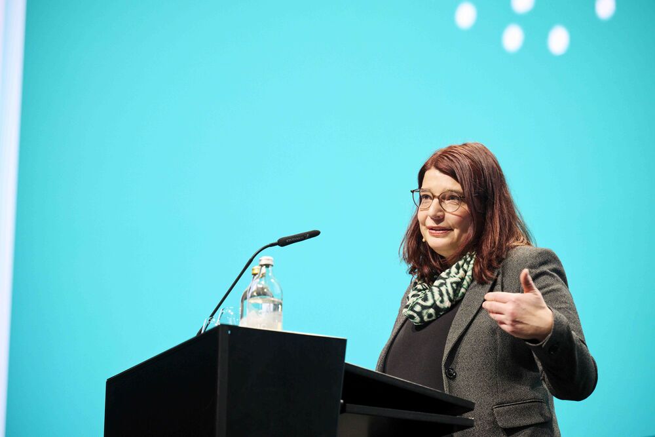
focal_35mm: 135
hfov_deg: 15.2
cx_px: 328
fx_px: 2456
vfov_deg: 10.2
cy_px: 218
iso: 1250
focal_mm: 135
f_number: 2.8
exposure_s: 1/200
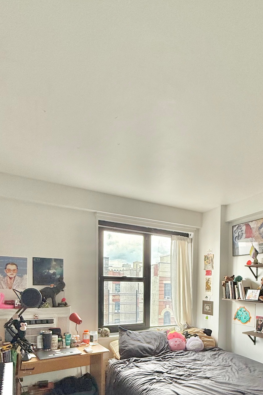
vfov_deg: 71.1
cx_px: 174
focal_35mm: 23
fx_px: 252
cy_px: 294
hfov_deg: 54.1
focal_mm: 2.22
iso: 125
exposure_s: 1/99
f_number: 2.2
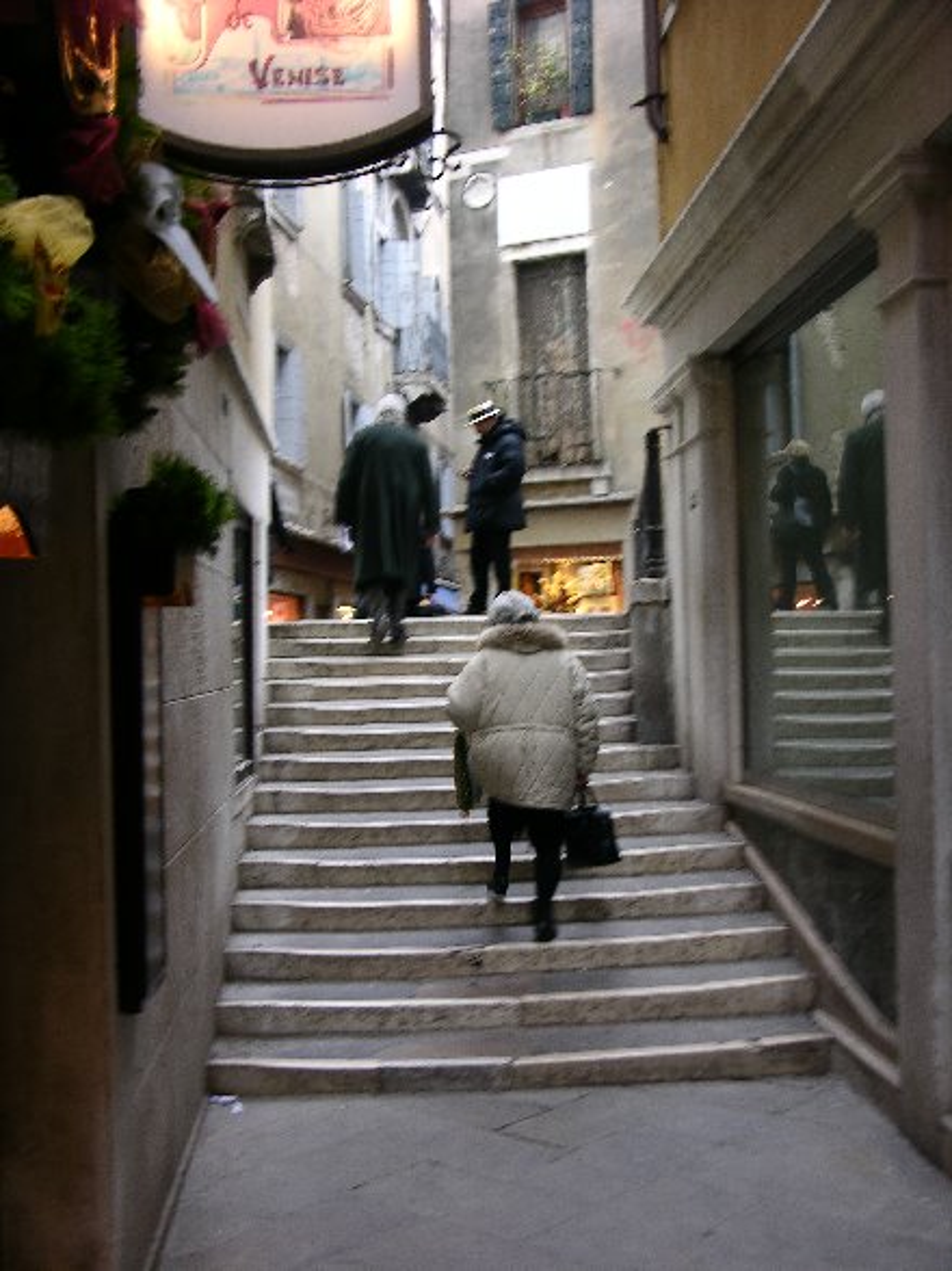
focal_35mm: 42
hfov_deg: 34.3
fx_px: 1541
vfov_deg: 44.8
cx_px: 476
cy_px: 636
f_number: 2.9
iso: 50
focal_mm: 10.7
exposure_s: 1/15.4
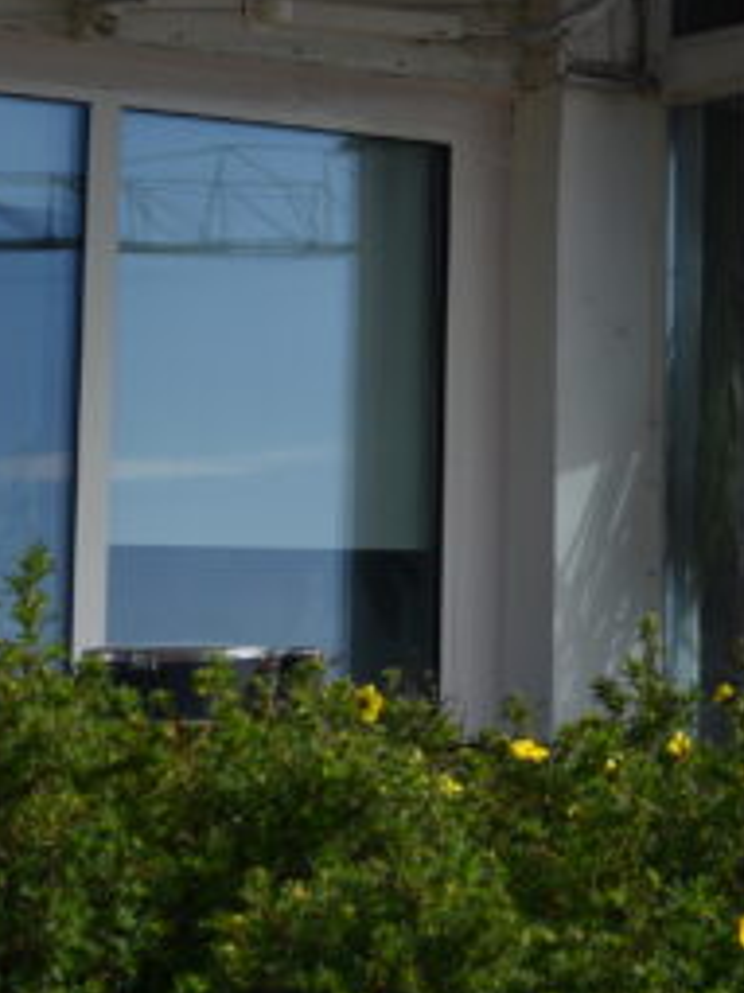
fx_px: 4646
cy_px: -88
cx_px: 1694
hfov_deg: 8.5
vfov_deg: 12.0
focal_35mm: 162
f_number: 9
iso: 100
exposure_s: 1/320
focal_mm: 28
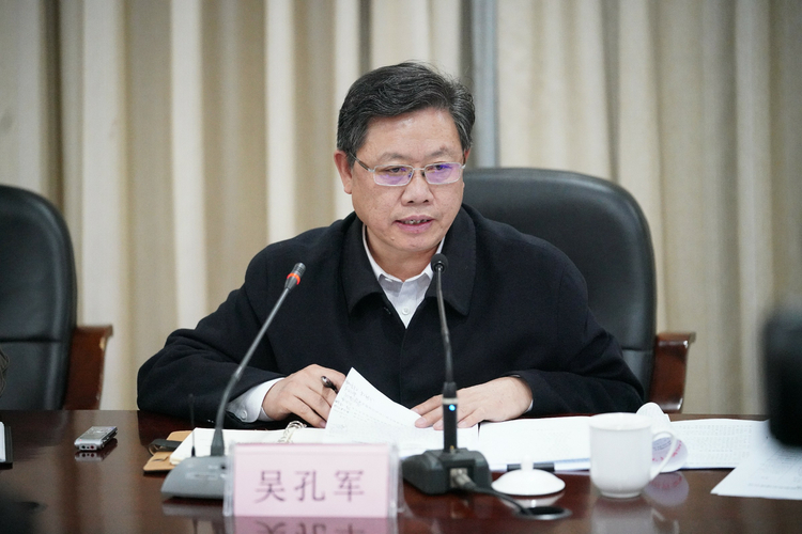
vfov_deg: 10.4
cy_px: 267
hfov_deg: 15.5
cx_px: 401
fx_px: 2940
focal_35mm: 132
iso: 12800
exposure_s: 1/400
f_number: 2.8
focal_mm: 132
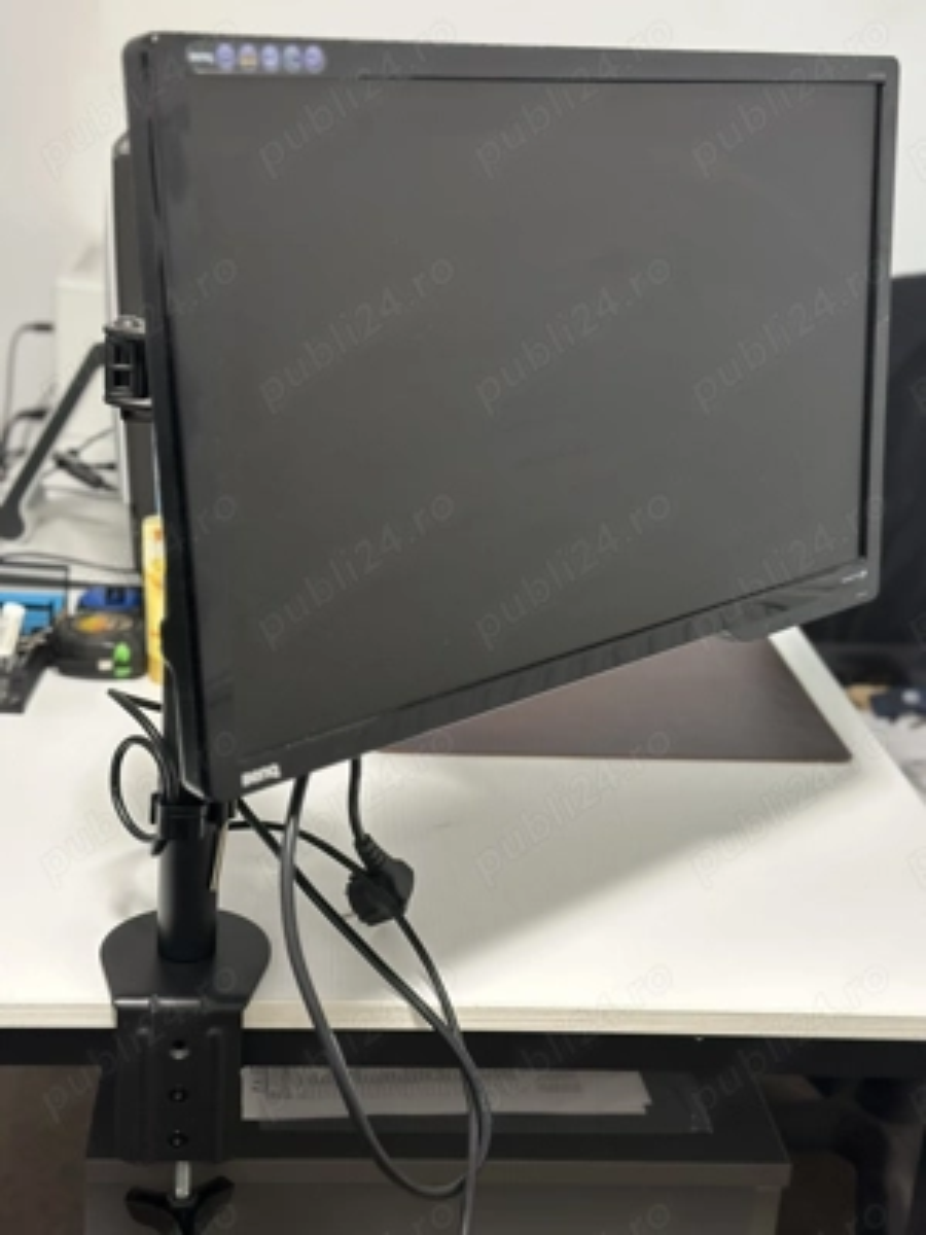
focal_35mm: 48
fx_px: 1712
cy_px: 618
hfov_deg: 30.3
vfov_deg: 39.7
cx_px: 463
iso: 320
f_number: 1.78
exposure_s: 1/33
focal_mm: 6.86
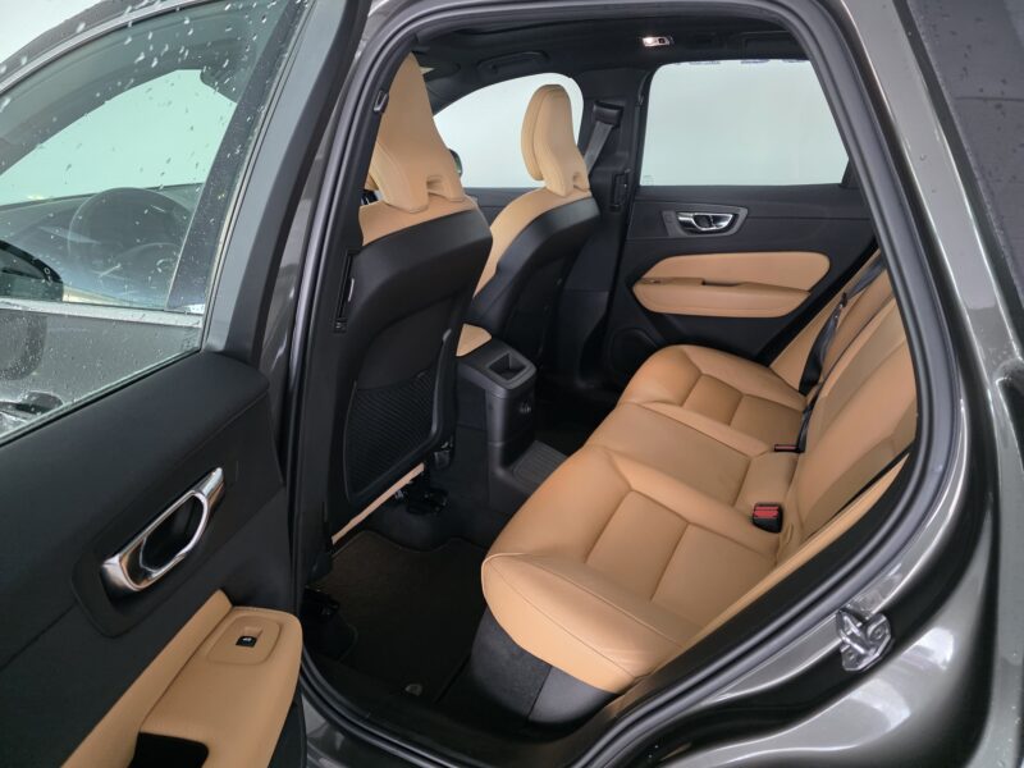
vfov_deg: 58.9
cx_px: 512
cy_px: 384
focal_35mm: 23
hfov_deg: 73.9
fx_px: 680
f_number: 1.7
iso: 1000
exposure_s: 1/100
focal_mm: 6.3
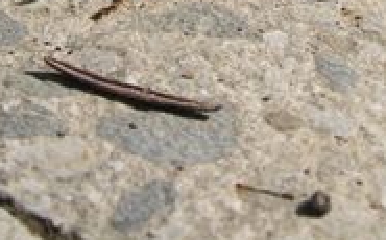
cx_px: 148
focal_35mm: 102
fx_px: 1071
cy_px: -123
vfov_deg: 12.2
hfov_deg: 20.4
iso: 50
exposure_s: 1/250
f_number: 6.7
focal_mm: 6.1
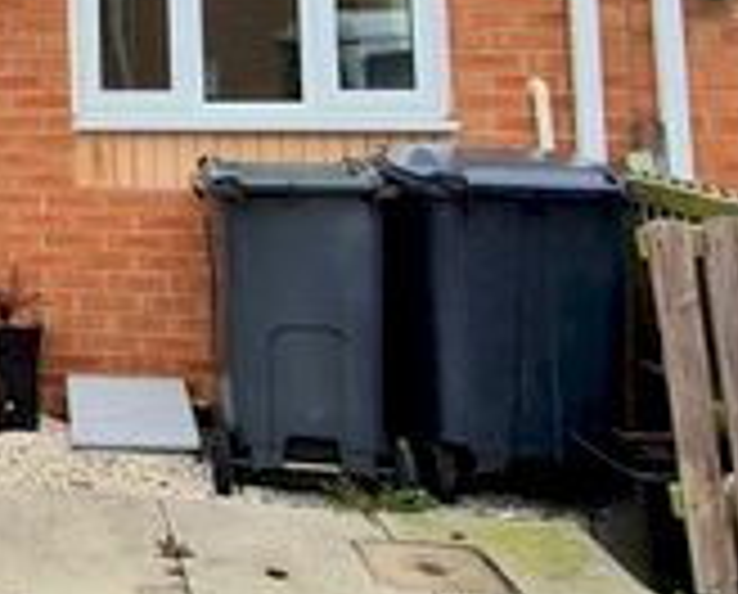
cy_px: -43
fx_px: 1182
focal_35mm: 54
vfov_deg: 26.2
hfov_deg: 27.7
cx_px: -261
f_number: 2.2
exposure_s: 1/718
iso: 50
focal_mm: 1.74
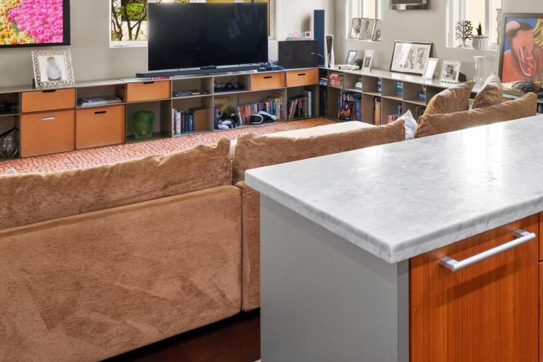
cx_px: 526
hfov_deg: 43.5
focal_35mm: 39
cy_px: 8
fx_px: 588
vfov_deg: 31.8
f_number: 9
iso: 100
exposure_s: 1.6
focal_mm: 16
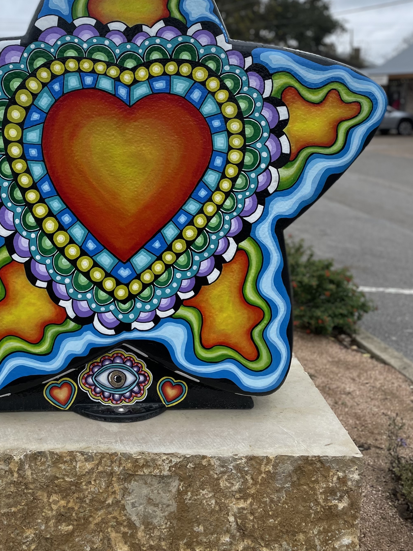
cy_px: 169
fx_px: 620
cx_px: 124
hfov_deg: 36.3
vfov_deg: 46.8
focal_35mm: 39
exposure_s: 1/1135
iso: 50
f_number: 1.6
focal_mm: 4.2
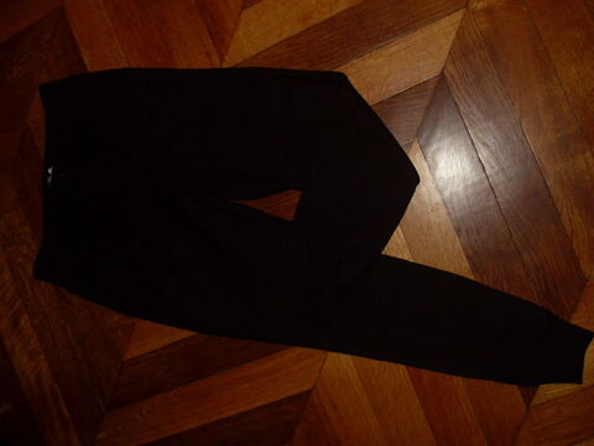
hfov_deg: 52.6
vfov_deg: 40.7
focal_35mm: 35
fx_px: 601
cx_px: 297
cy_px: 223
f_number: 2.8
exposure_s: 1/45
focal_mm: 6.3
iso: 100
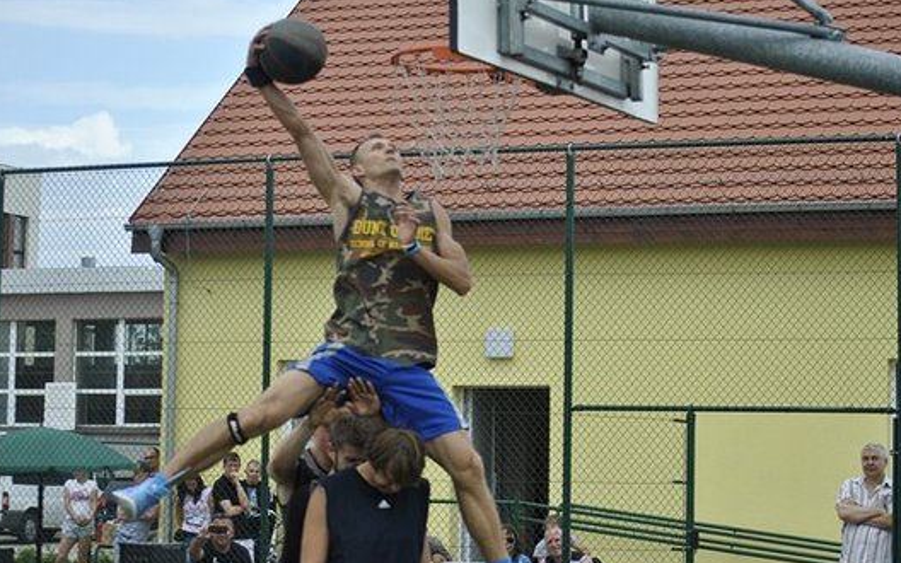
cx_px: 488
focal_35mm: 104
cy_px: 252
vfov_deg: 12.6
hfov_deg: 20.1
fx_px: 2545
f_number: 4
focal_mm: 55
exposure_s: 1/1000
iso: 200
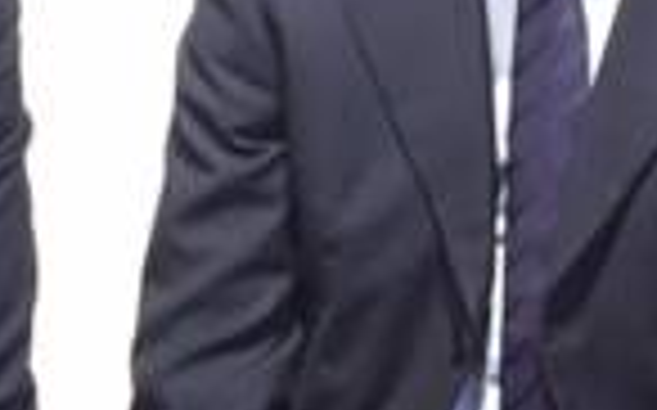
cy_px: 14
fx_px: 2415
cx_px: 630
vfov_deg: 9.6
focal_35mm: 135
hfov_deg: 15.3
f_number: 2.2
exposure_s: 1/17
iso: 320
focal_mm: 4.15
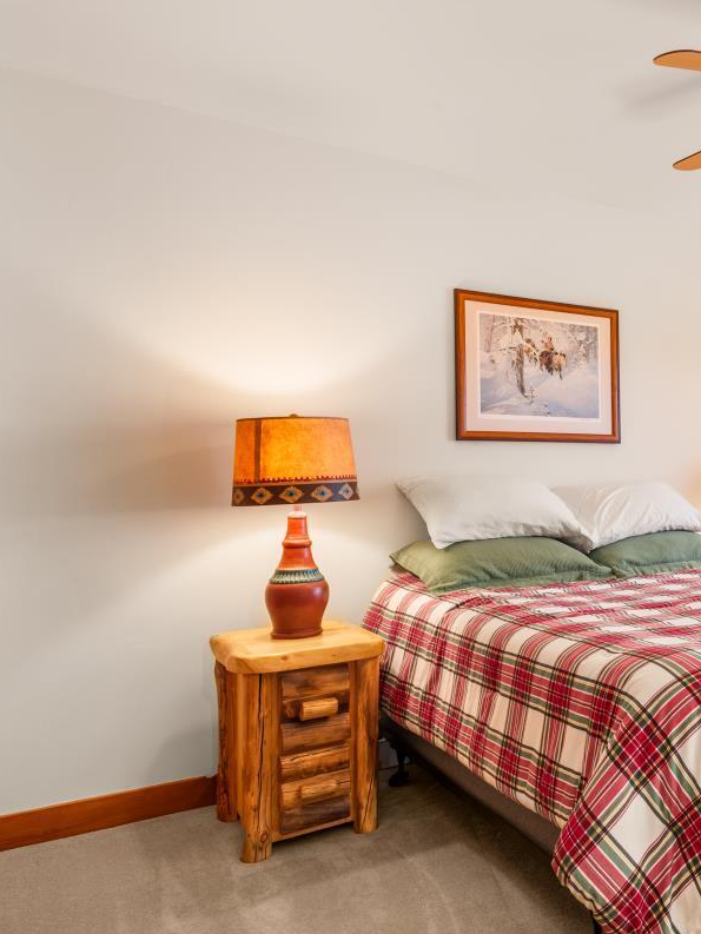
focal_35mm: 31
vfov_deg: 58.3
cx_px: 719
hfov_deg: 39.4
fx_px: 837
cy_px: 472
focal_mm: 17
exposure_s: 1/2.5
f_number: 11
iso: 400
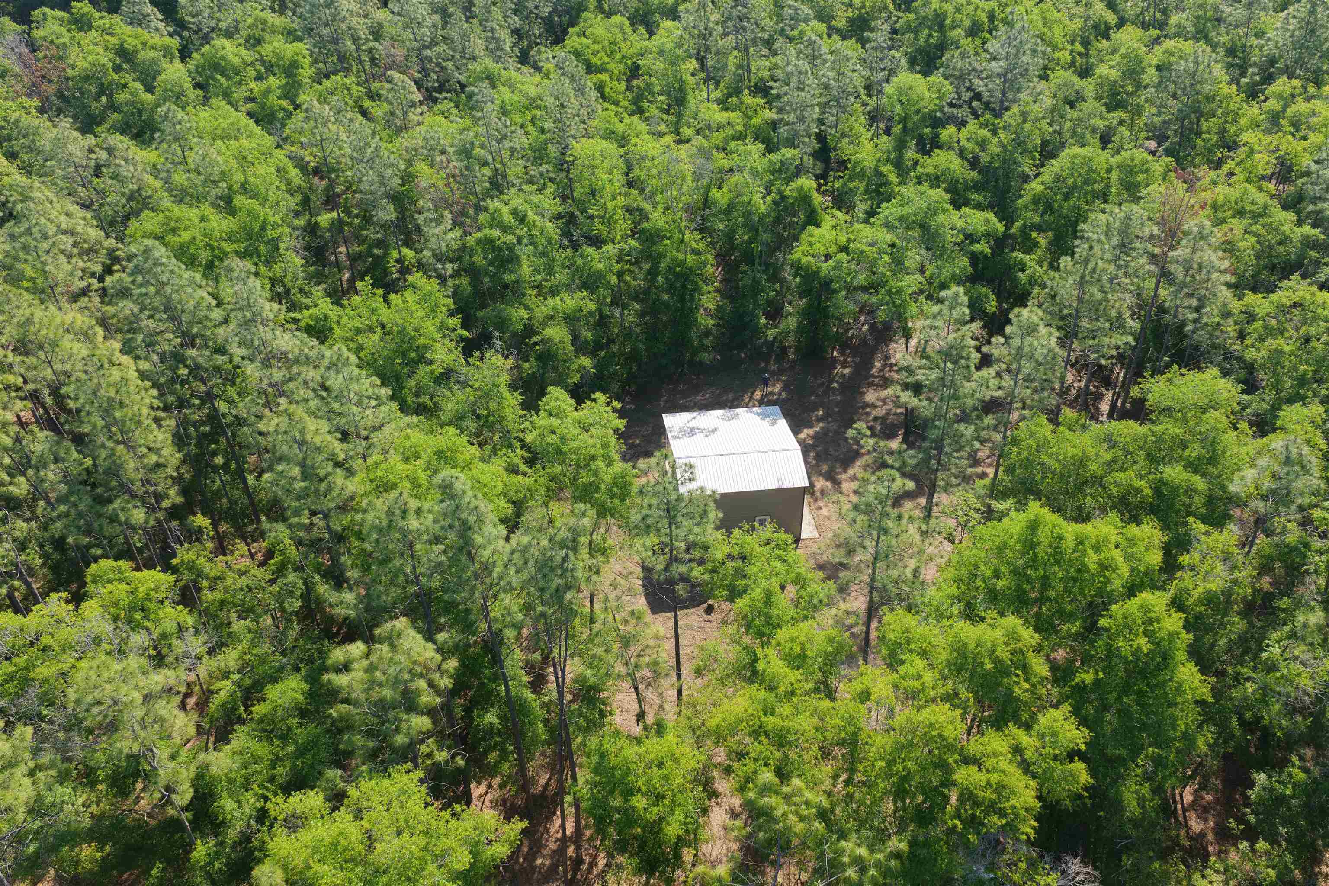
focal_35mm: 28
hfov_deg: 65.5
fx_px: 1034
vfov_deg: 46.4
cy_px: 443
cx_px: 664
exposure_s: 1/1250
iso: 400
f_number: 2.8
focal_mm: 14.45
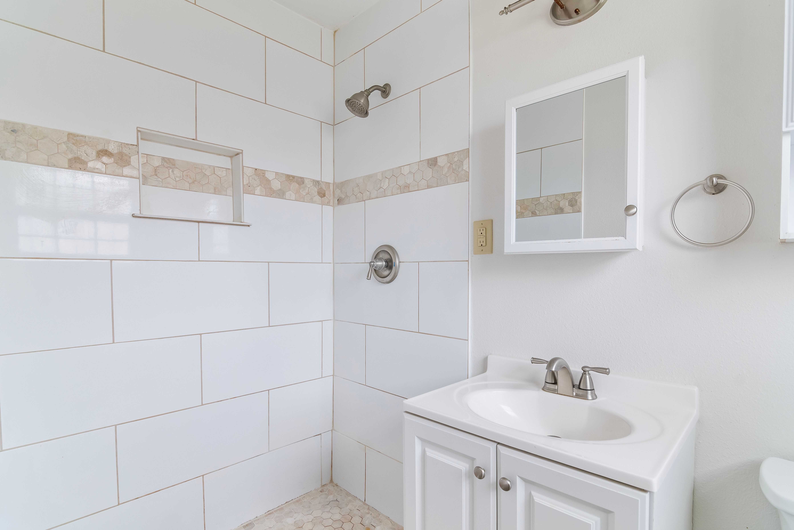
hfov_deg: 96.7
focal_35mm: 16
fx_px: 353
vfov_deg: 73.8
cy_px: 265
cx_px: 397
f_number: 8
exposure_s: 1/1.25
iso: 320
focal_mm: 11
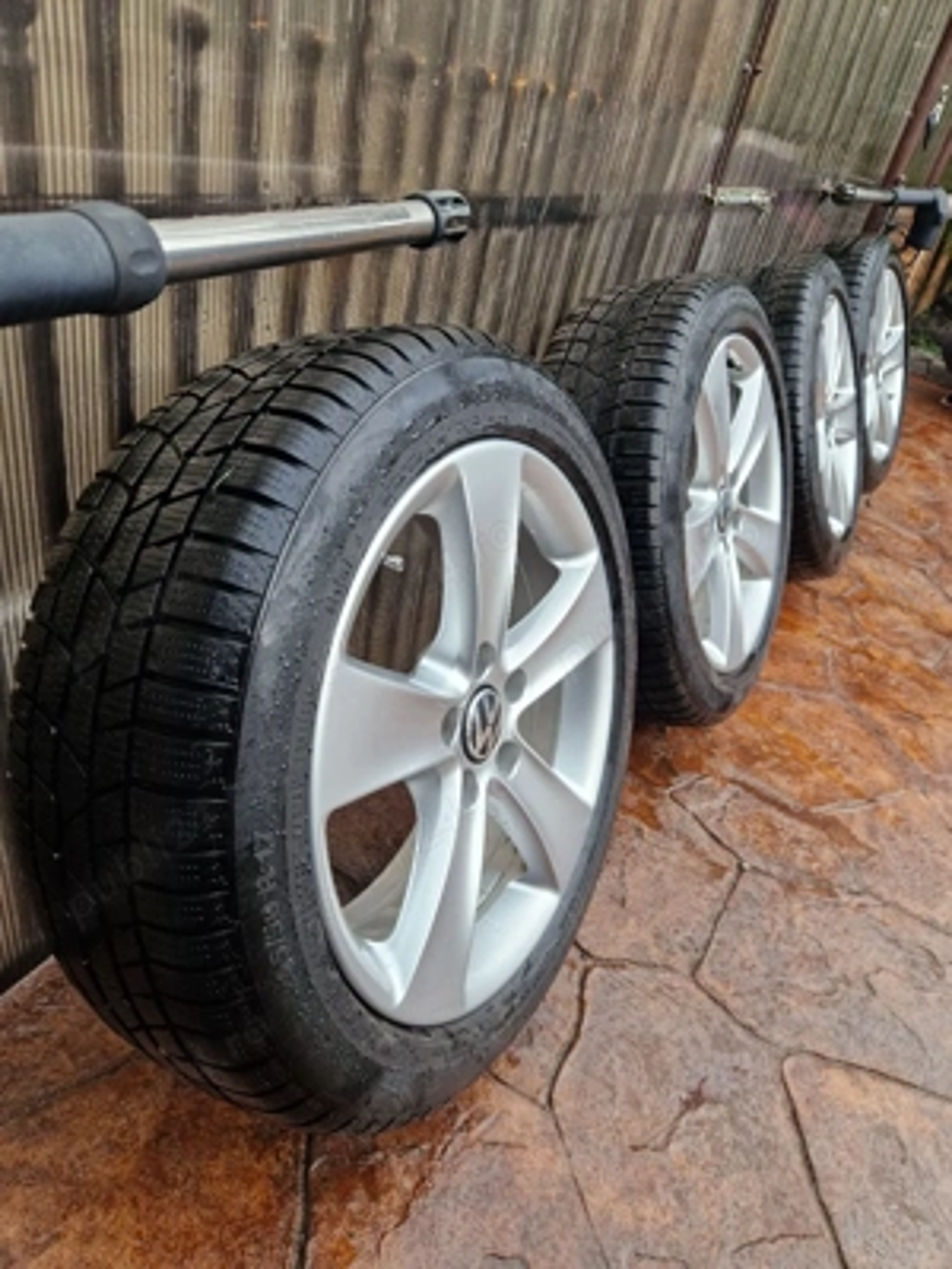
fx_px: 843
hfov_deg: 58.9
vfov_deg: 73.9
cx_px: 476
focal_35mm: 23
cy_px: 634
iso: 125
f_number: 1.8
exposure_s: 1/182
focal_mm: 5.4
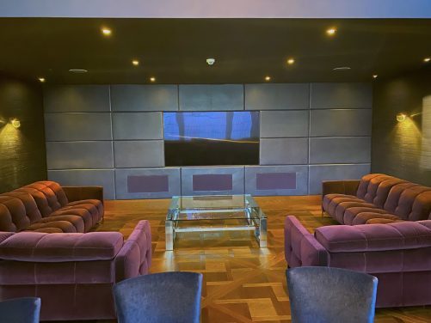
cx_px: 216
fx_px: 324
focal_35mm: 26
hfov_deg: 67.3
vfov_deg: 53.1
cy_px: 162
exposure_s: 1/8
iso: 1000
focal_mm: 4.25
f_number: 1.8
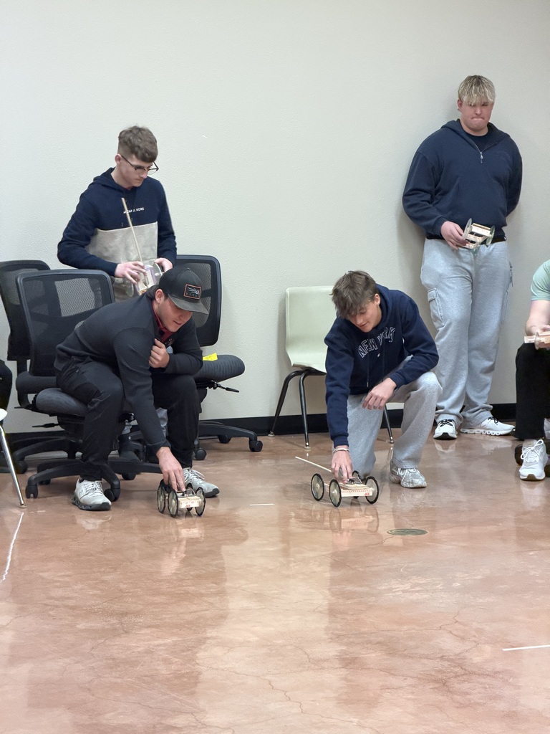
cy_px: 367
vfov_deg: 19.6
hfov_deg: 14.8
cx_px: 275
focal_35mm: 100
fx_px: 2118
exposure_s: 1/60
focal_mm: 16.89
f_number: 2.8
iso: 640
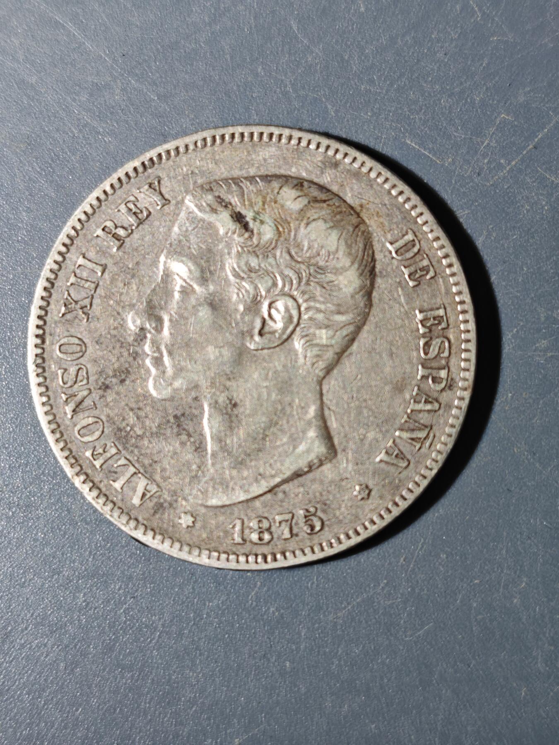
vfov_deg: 38.2
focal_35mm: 50
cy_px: 372
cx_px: 280
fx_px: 1077
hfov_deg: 29.1
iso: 100
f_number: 1.63
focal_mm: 5.85
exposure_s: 1/100
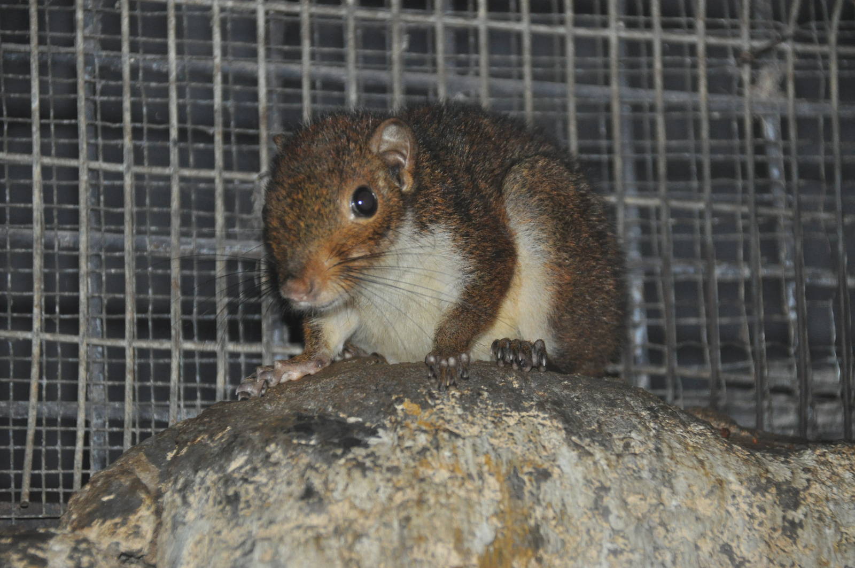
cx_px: 428
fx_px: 6761
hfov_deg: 7.2
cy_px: 284
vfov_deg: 4.8
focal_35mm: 285
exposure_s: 1/60
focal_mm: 190
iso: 1250
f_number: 5.6
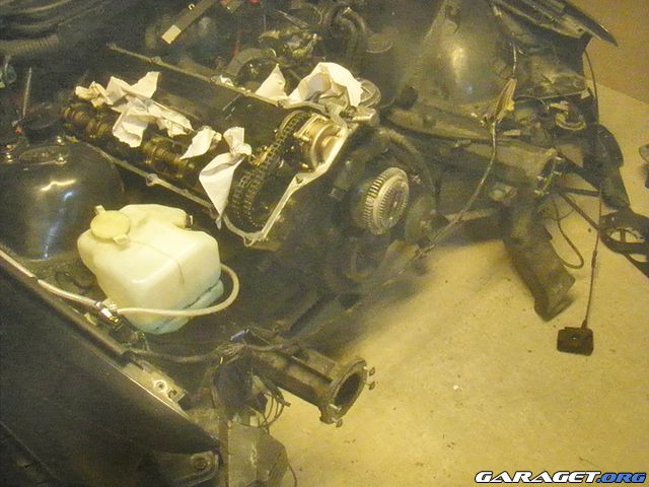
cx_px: 324
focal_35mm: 38
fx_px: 712
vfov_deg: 37.7
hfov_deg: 49.0
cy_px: 244
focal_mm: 6.7
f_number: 3.5
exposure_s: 1/40
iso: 3200
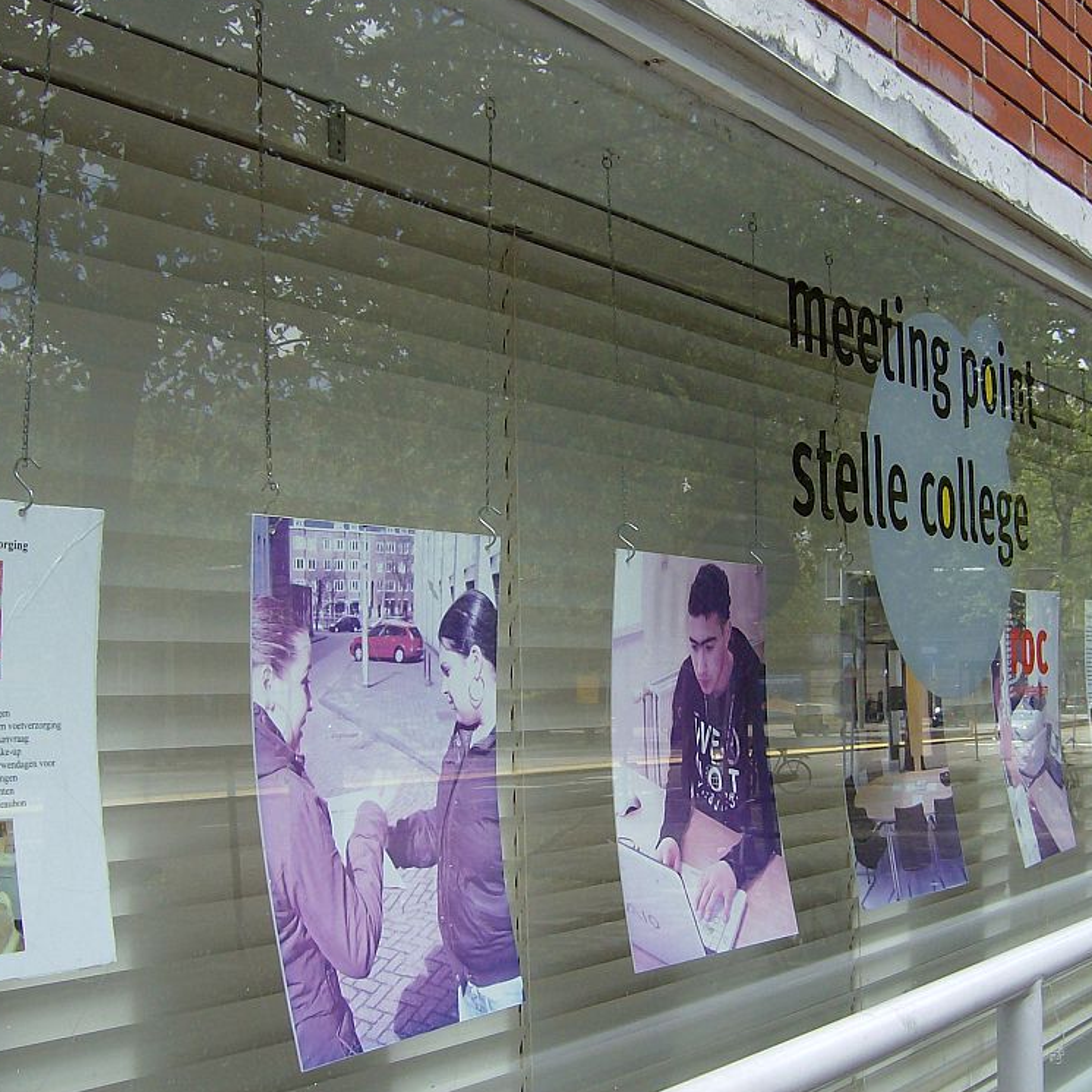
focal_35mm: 46
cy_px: 536
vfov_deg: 36.8
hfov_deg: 36.7
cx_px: 635
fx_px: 1642
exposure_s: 1/329
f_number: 4.8
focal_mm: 6.4
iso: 100
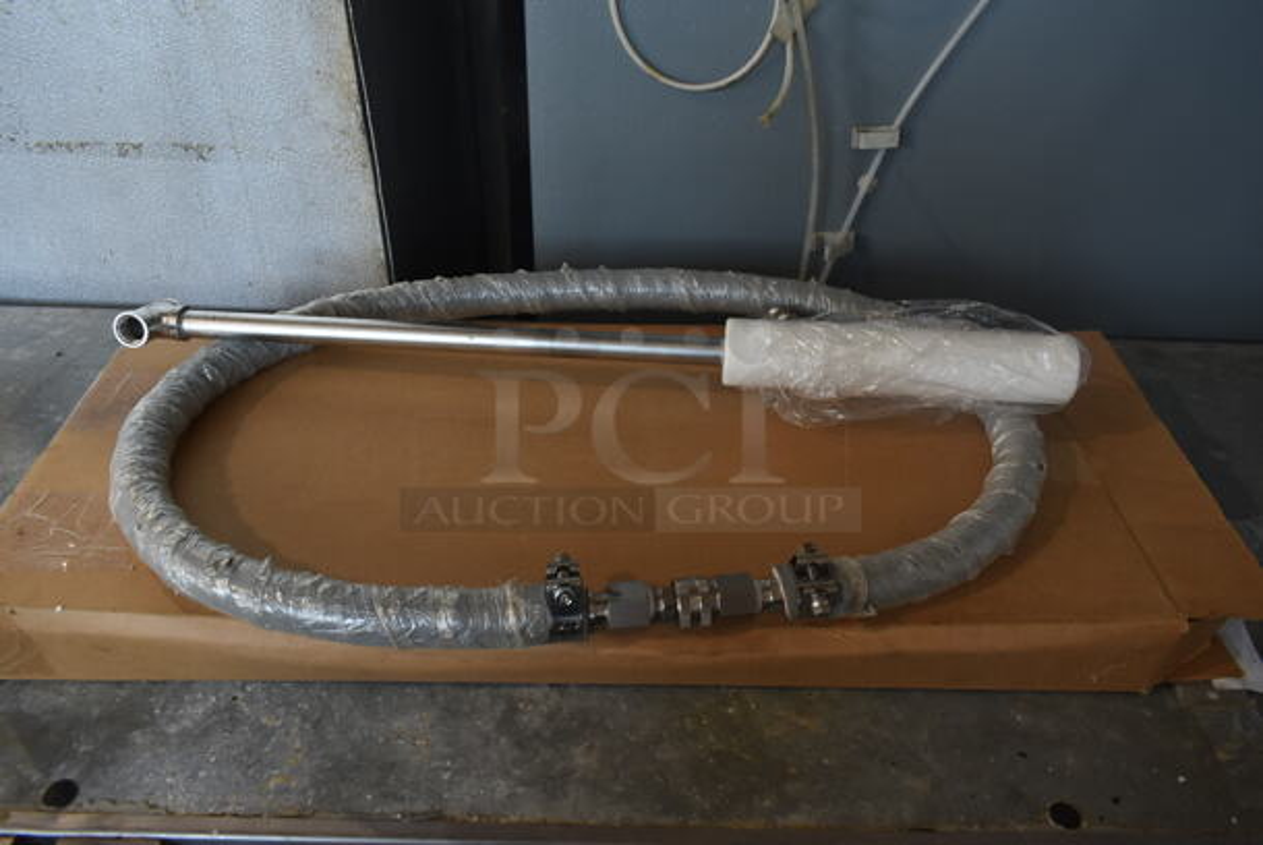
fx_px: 948
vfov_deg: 48.0
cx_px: 632
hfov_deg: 67.3
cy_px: 422
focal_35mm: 27
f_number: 5.6
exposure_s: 1/60
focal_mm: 18
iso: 500
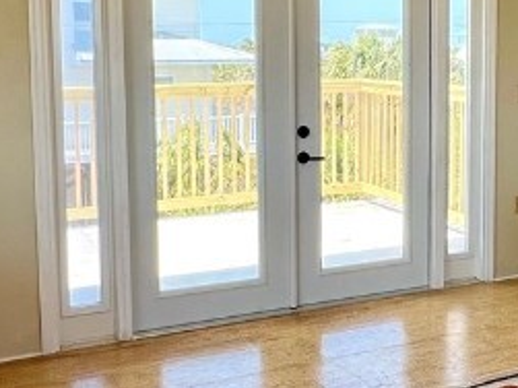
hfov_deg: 35.5
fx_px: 793
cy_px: 126
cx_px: 378
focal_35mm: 53
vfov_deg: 27.3
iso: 32
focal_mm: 1.57
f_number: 1.8
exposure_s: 1/264
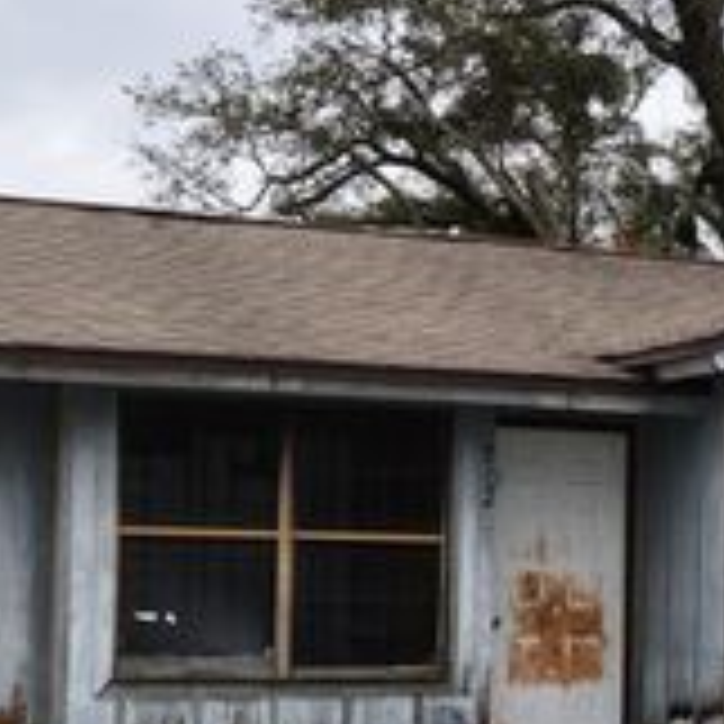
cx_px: 648
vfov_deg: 24.1
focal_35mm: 71
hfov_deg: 23.7
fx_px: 1680
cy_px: 526
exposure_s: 1/200
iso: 100
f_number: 6.3
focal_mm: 18
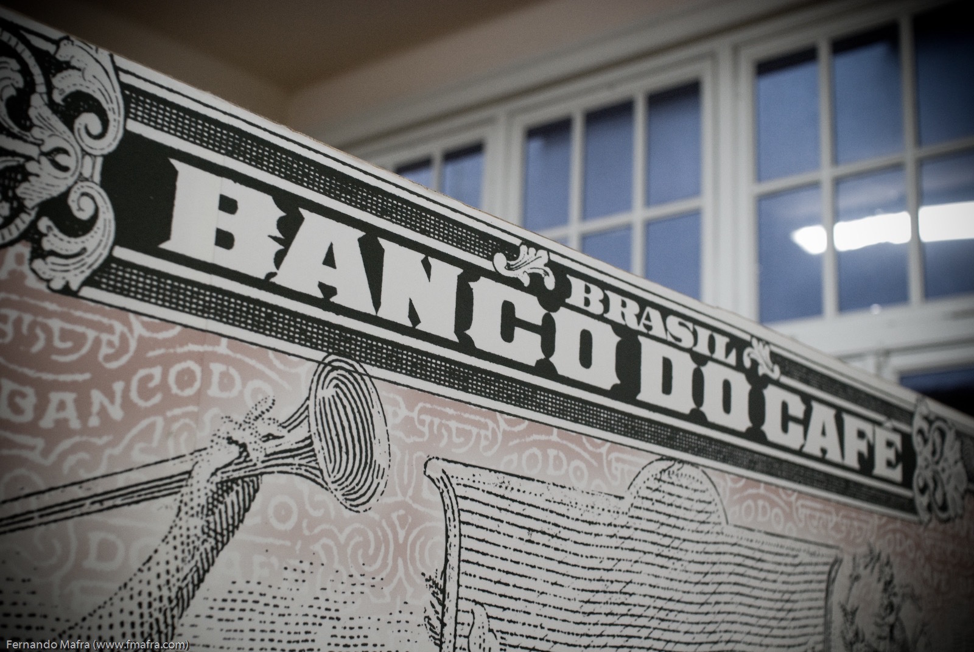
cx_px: 487
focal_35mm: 45
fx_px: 1219
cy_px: 326
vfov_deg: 29.9
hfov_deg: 43.6
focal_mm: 30
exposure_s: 1/50
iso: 1000
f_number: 4
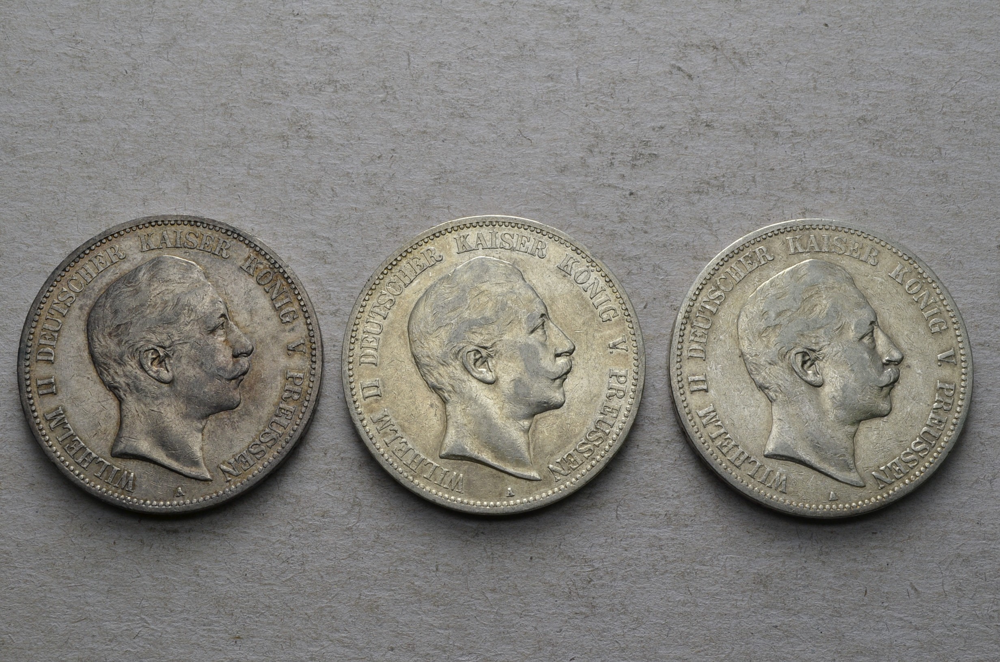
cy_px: 331
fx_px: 1497
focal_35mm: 54
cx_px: 500
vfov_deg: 25.0
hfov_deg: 36.9
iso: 400
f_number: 14
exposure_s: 1/250
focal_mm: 36
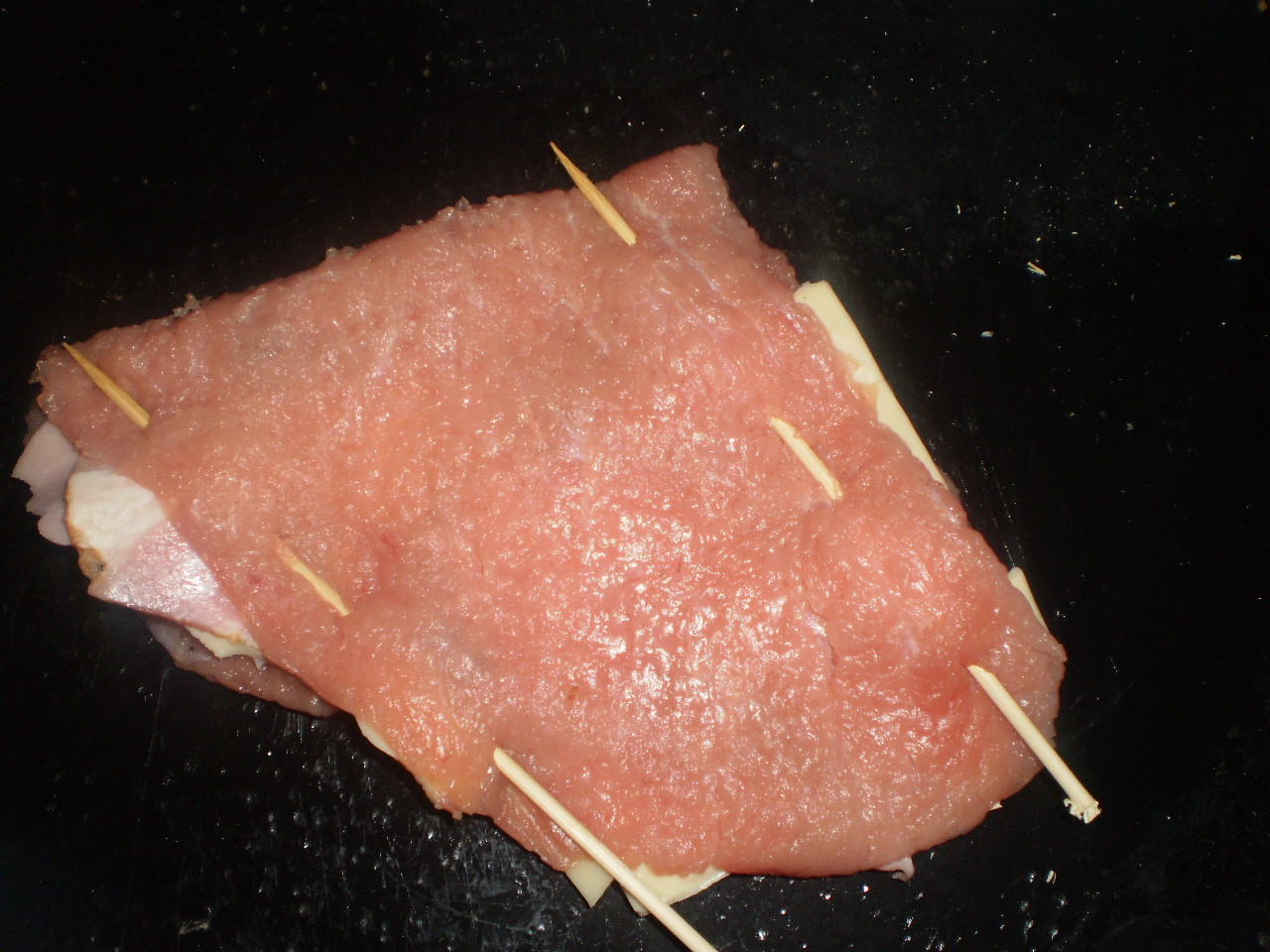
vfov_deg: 39.7
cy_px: 476
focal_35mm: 36
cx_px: 635
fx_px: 1321
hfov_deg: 51.4
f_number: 3.1
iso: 125
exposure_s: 1/30
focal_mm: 6.3
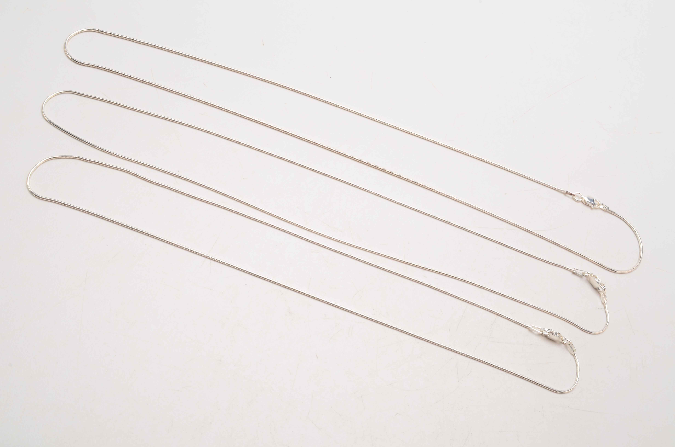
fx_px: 674
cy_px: 224
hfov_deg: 53.2
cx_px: 338
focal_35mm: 36
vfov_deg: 36.7
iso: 100
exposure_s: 1/160
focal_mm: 24
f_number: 25
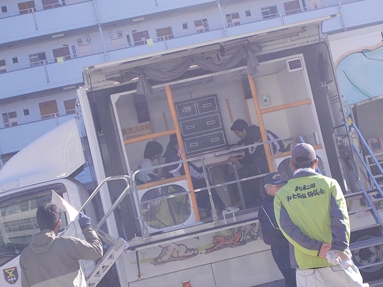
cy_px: 150
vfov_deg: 14.5
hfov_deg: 19.3
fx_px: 1129
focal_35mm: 102
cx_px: 187
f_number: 4.9
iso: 100
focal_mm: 10.3
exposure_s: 1/250
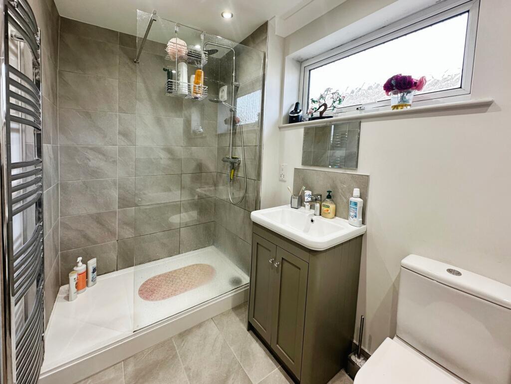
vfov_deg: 85.7
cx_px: 256
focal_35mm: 14
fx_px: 207
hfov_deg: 102.0
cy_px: 192
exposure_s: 1/100
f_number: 2.2
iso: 125
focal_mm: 2.22
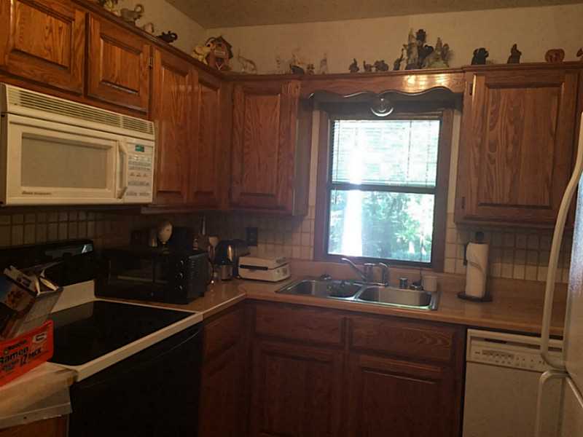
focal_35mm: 29
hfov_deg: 61.7
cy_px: 218
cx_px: 292
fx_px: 488
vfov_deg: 48.2
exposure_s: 1/30
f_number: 2.2
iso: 160
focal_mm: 4.15
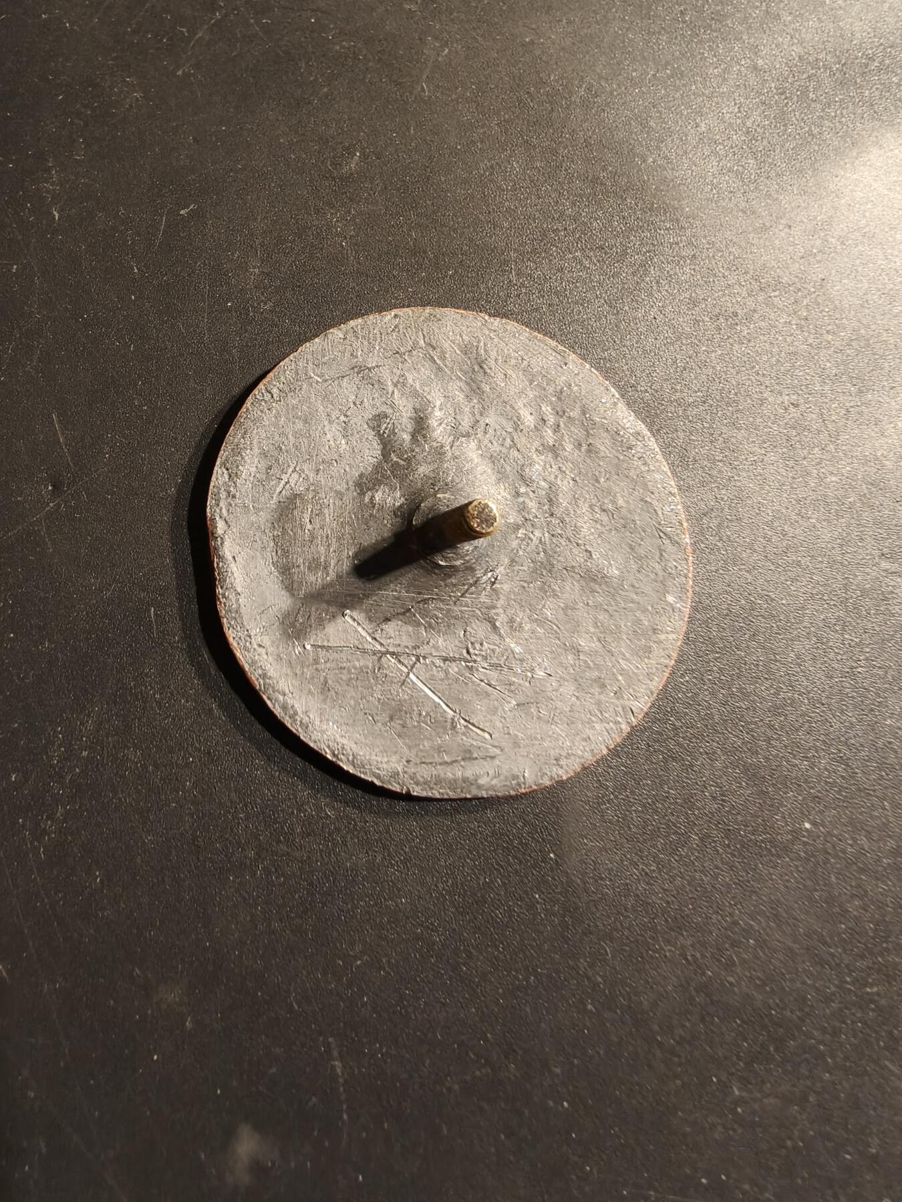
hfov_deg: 58.9
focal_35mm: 23
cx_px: 451
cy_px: 601
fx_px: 799
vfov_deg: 73.9
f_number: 2
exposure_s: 1/50
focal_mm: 2.32
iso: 160
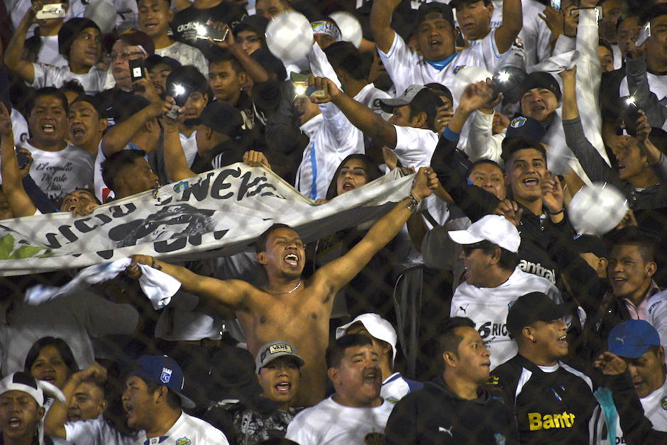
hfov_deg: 5.7
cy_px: 222
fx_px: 6671
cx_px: 334
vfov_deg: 3.8
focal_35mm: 360
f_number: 6.3
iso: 4000
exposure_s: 1/160
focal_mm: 240
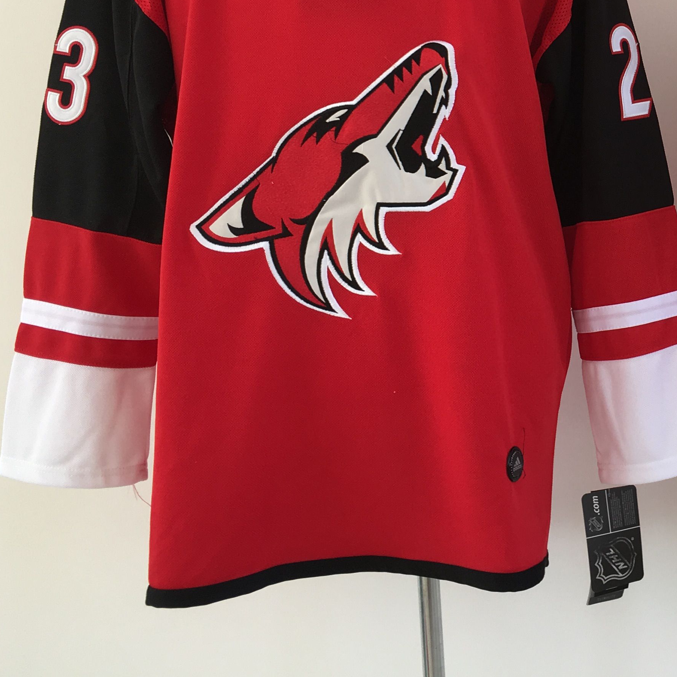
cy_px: 103
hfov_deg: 27.6
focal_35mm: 58
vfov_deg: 28.7
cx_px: 696
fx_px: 1283
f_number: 2.2
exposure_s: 1/100
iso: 25
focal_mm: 4.15
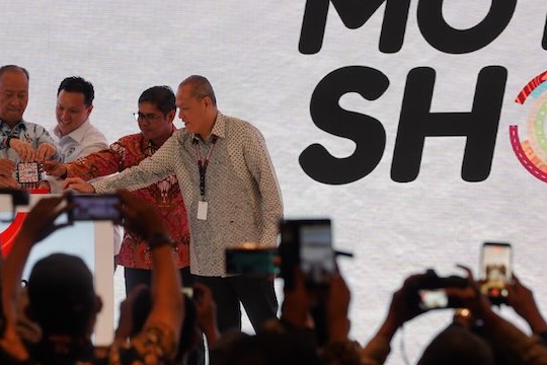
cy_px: 170
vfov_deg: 3.6
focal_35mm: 379
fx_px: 5758
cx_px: 88
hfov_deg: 5.4
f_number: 5.6
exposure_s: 1/160
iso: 1250
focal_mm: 200
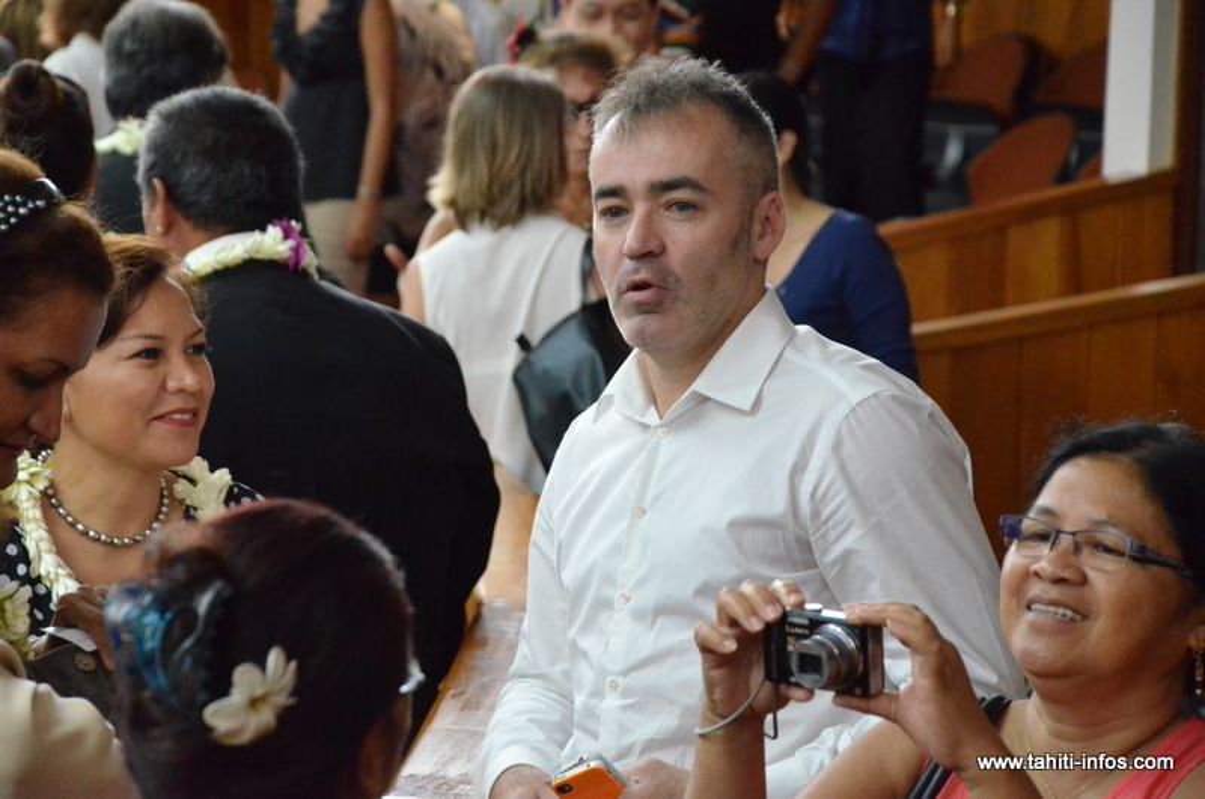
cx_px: 602
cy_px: 400
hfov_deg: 13.1
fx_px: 5261
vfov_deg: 8.7
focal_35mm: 158
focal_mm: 105
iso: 6400
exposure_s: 1/320
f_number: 9
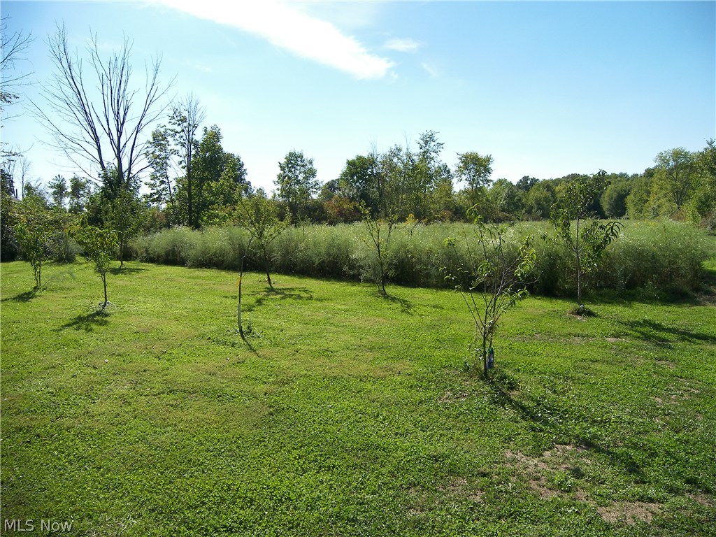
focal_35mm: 24
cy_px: 268
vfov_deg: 56.8
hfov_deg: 71.6
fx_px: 496
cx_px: 358
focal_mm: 5
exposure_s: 1/800
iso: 50
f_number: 2.8
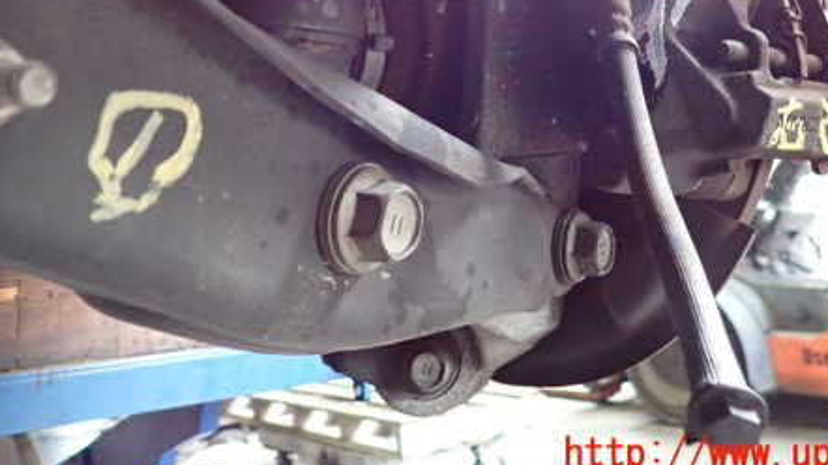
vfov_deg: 30.7
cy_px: 56
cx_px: 425
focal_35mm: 37
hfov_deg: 54.0
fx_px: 812
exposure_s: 1/30
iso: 400
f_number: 2
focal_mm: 4.5
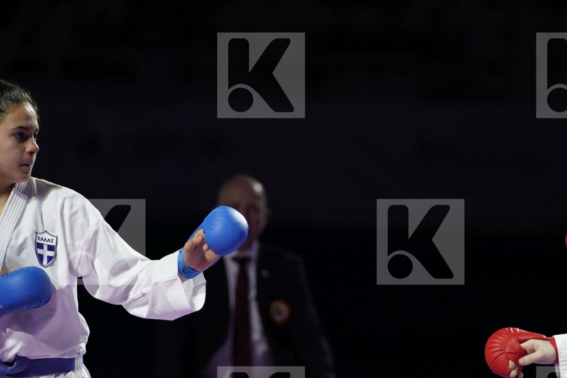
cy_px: 242
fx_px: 3858
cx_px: 261
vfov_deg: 5.6
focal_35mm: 245
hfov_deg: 8.4
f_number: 2.8
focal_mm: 164
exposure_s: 1/1000
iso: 1600
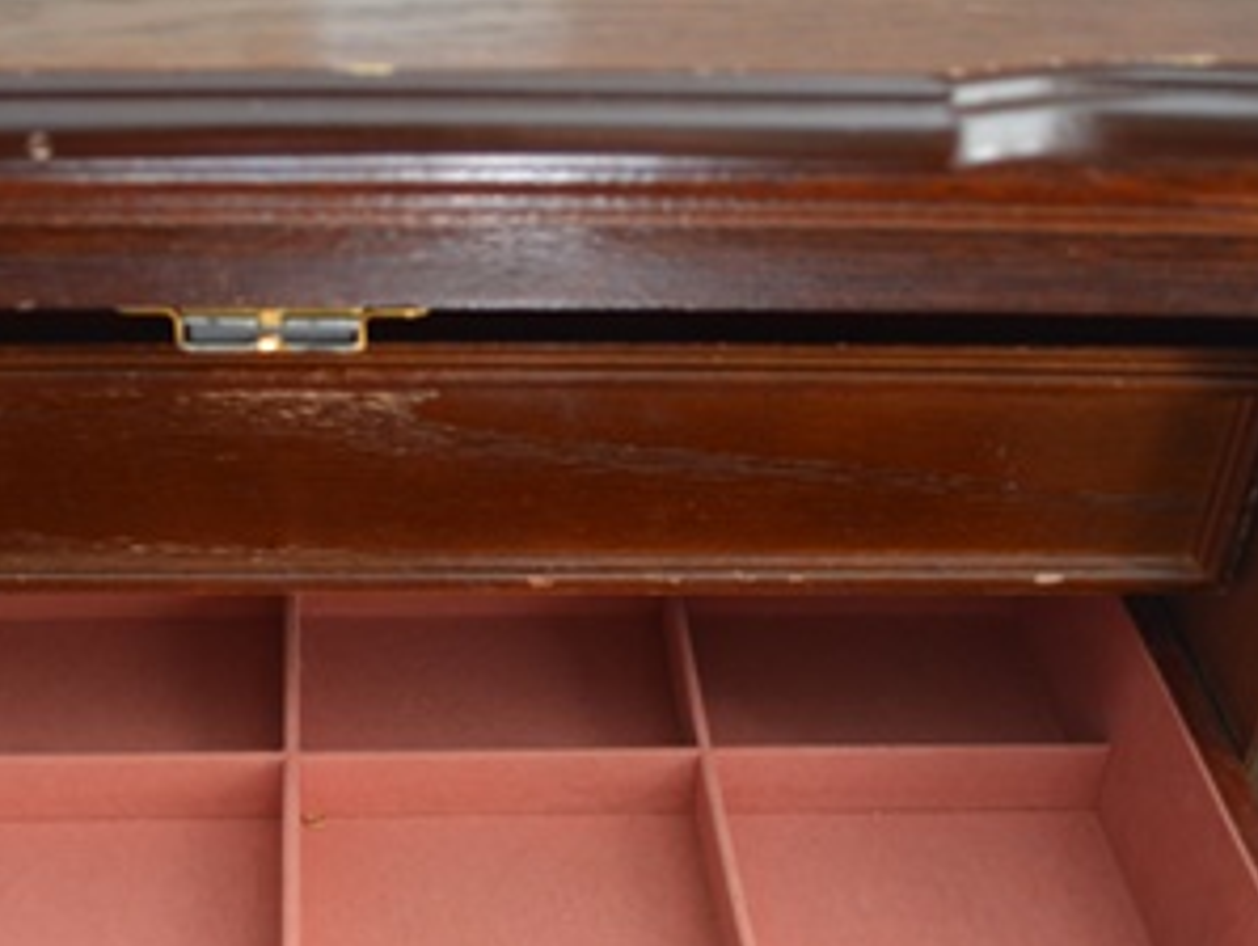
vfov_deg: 24.7
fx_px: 2110
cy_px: 798
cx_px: 308
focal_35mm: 58
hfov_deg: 32.6
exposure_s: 1/60
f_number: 3.8
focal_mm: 20
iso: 800
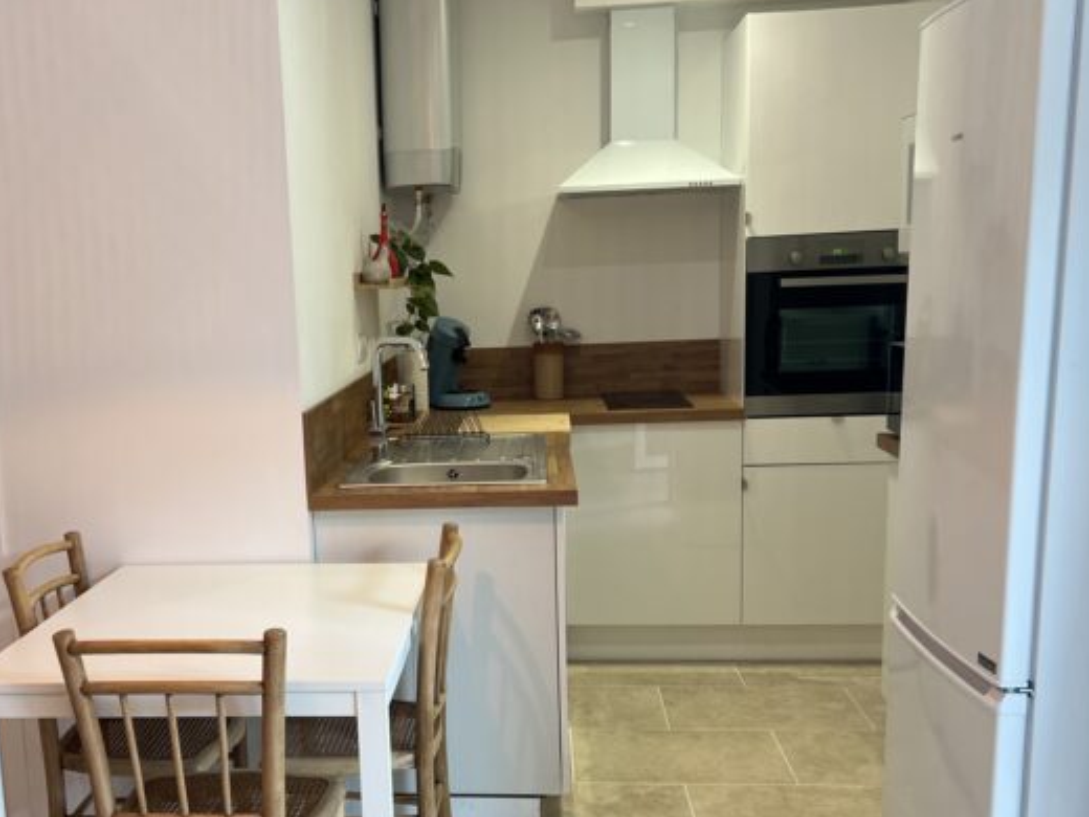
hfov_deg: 46.2
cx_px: 379
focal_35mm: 40
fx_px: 1258
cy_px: 509
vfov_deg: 35.8
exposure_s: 1/100
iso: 100
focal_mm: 5.7
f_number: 1.5
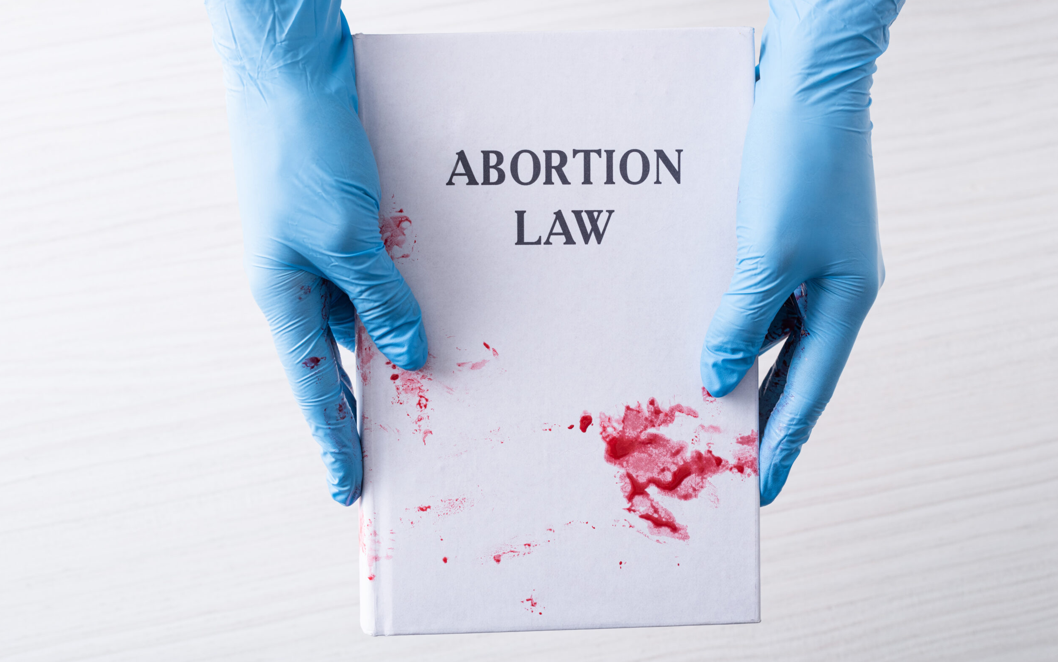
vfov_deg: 24.9
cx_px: 521
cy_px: 318
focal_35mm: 52
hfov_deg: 38.9
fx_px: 1499
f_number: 7.1
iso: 200
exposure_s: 1/200
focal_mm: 50
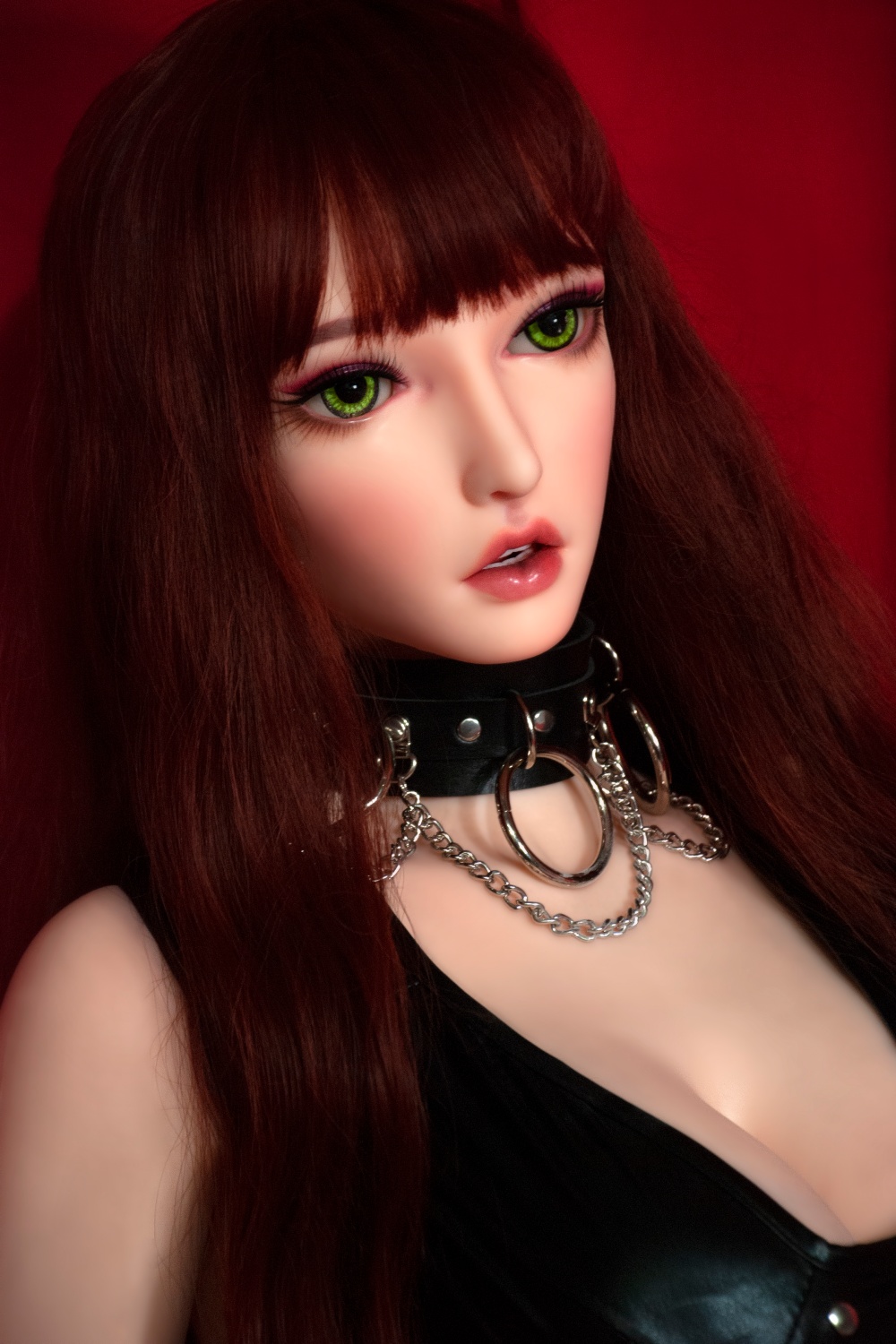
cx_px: 448
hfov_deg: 15.7
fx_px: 3248
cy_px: 672
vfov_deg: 23.4
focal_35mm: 87
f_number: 5.6
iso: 500
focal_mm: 58
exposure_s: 1/25
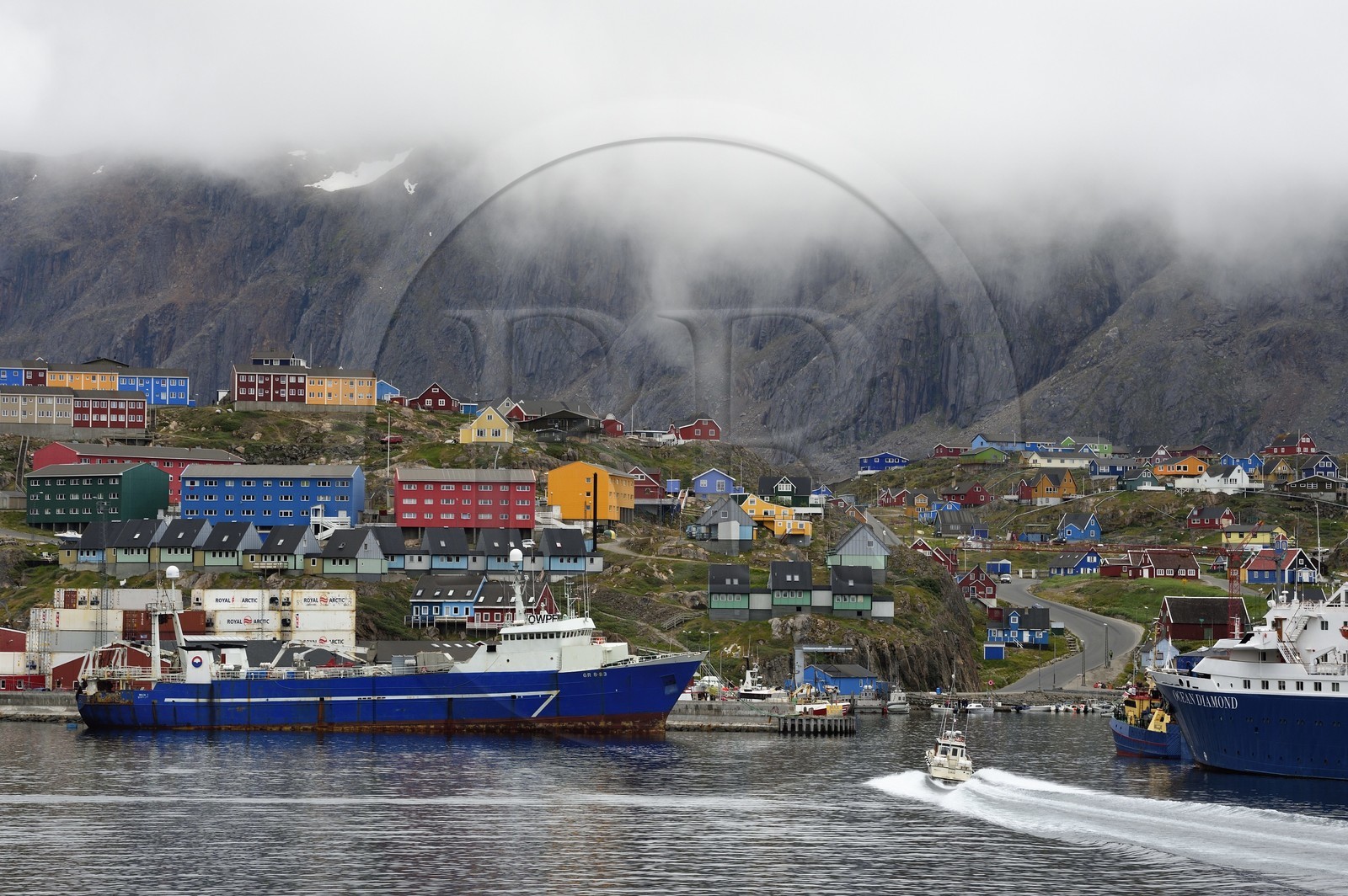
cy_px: 448
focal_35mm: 130
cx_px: 674
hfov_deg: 15.8
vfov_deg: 10.5
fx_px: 4864
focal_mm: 130
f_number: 9
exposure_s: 1/250
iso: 200
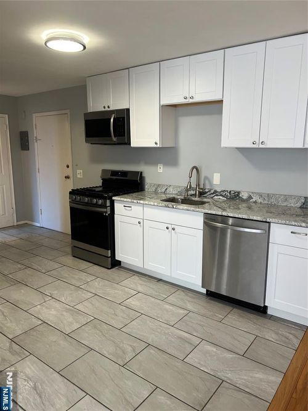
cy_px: 206
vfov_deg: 67.3
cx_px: 154
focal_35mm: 26
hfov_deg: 53.0
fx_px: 309
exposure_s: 1/120
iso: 125
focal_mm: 5.7
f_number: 1.5
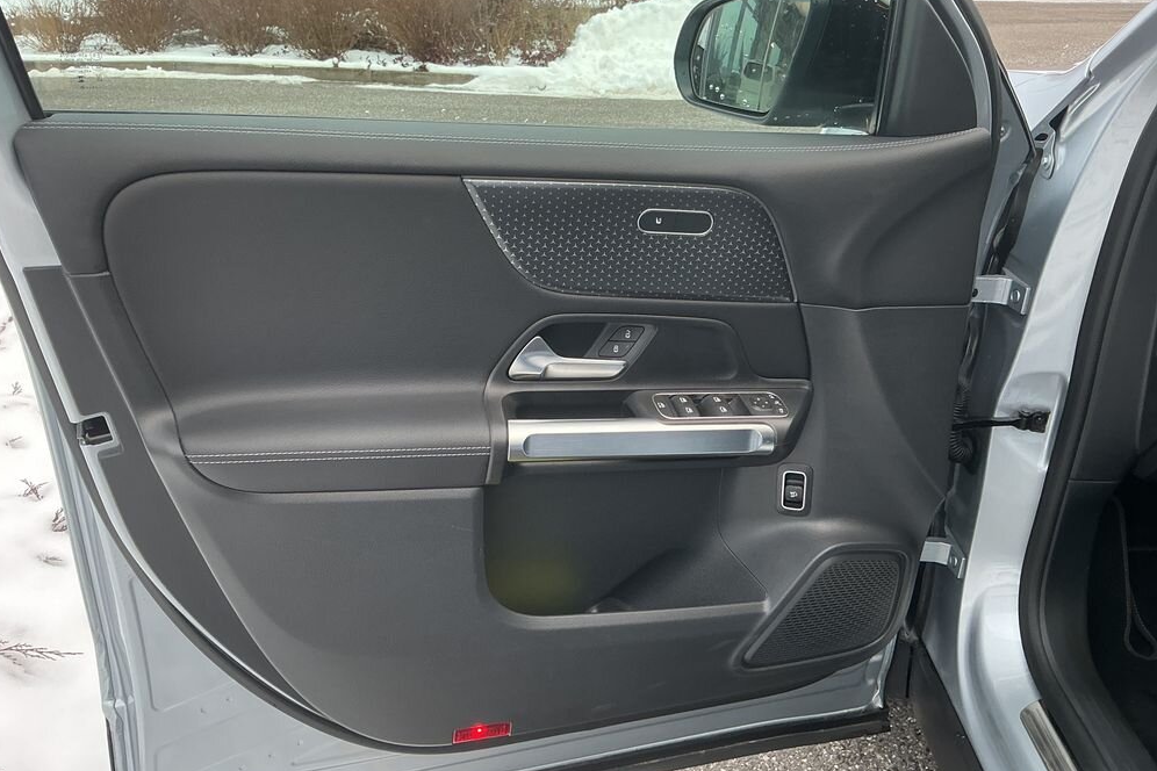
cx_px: 563
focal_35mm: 31
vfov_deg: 42.3
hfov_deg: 60.3
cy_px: 392
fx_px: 996
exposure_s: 1/60
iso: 64
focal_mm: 3
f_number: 1.8
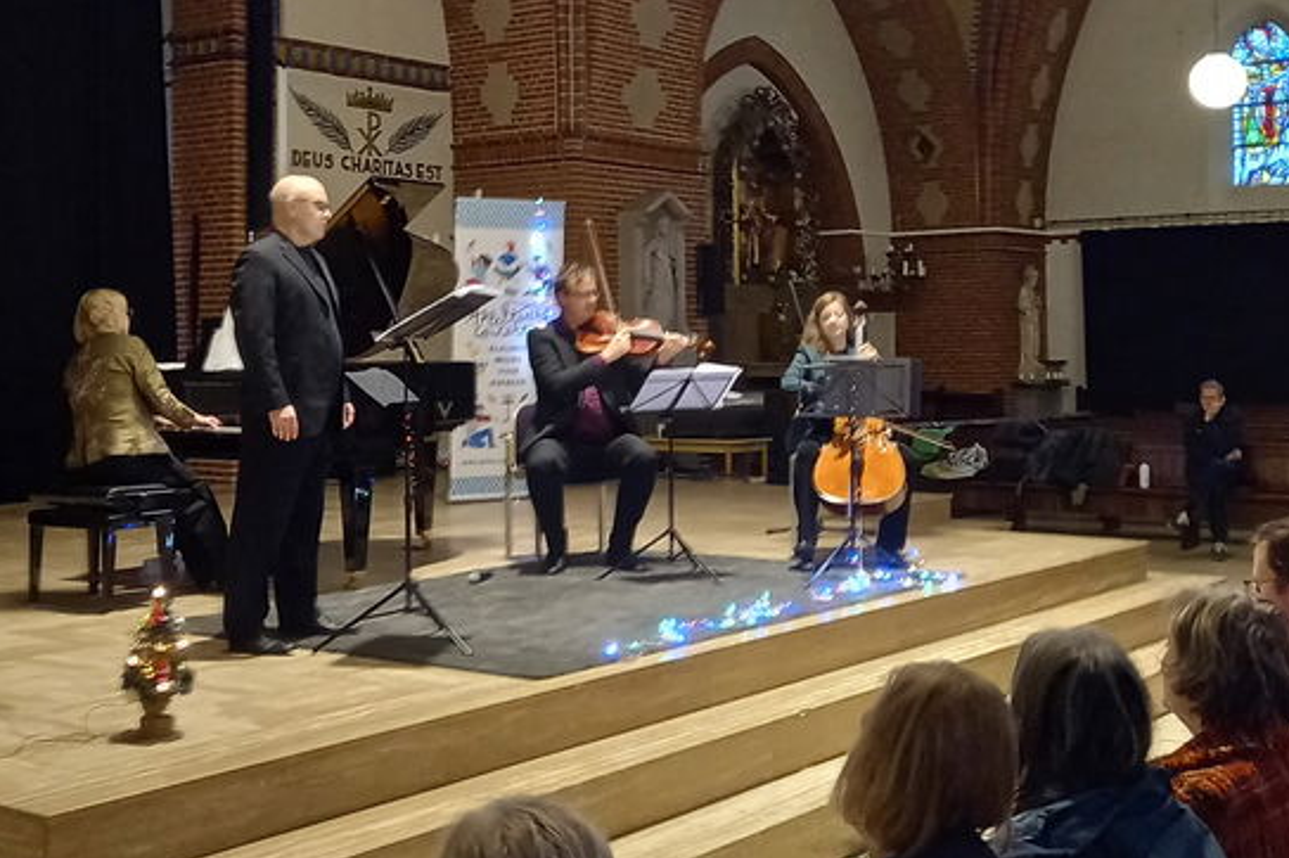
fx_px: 966
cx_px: 644
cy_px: 382
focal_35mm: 27
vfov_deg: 47.8
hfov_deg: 67.4
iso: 500
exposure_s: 1/20
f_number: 2
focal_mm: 4.6
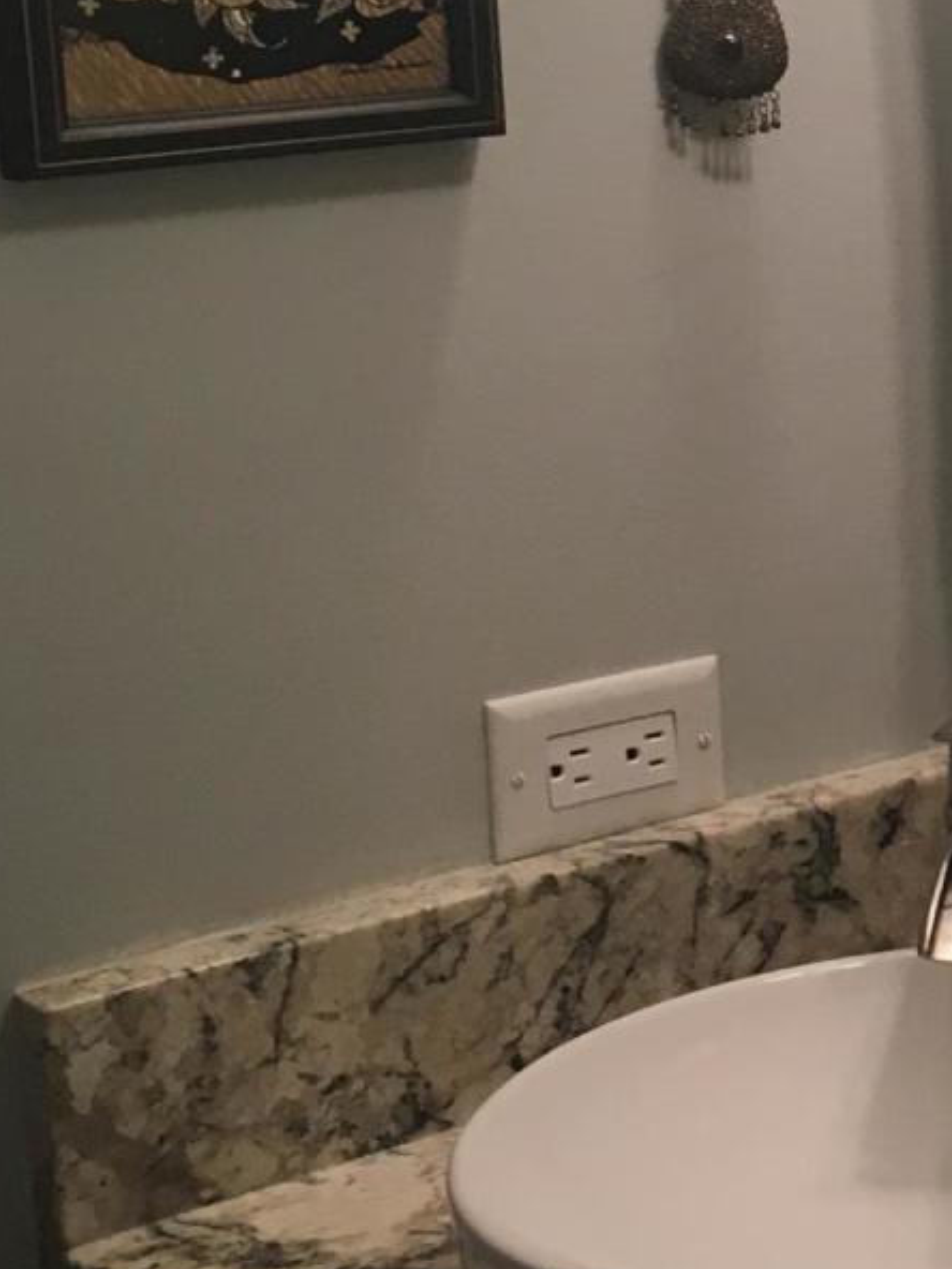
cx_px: 1445
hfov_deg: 14.1
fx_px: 3594
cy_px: 454
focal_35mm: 98
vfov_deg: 20.0
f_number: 2.2
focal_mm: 4.15
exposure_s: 1/30
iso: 64
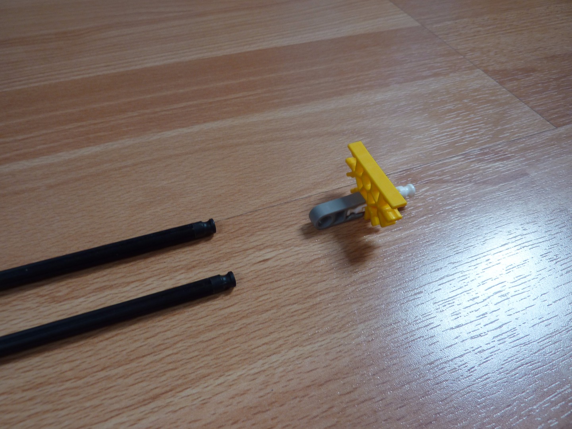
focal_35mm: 25
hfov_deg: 69.4
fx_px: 413
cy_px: 214
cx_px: 286
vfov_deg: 54.9
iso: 80
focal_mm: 4.1
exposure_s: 1/30
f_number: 3.3
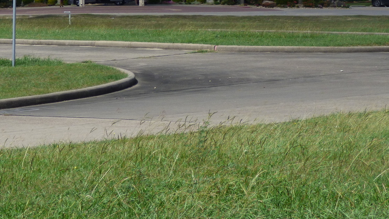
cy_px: -15
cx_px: 142
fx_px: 1506
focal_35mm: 146
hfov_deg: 14.7
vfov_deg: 8.3
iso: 100
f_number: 4.2
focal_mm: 11.76
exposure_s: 1/1000
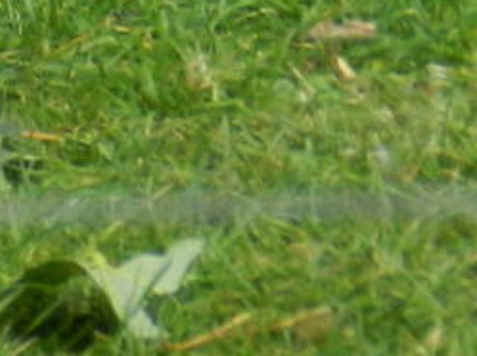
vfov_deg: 0.9
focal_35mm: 1693
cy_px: -364
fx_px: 23295
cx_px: -718
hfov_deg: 1.2
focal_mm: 46.7
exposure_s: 1/100
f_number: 5.2
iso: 160
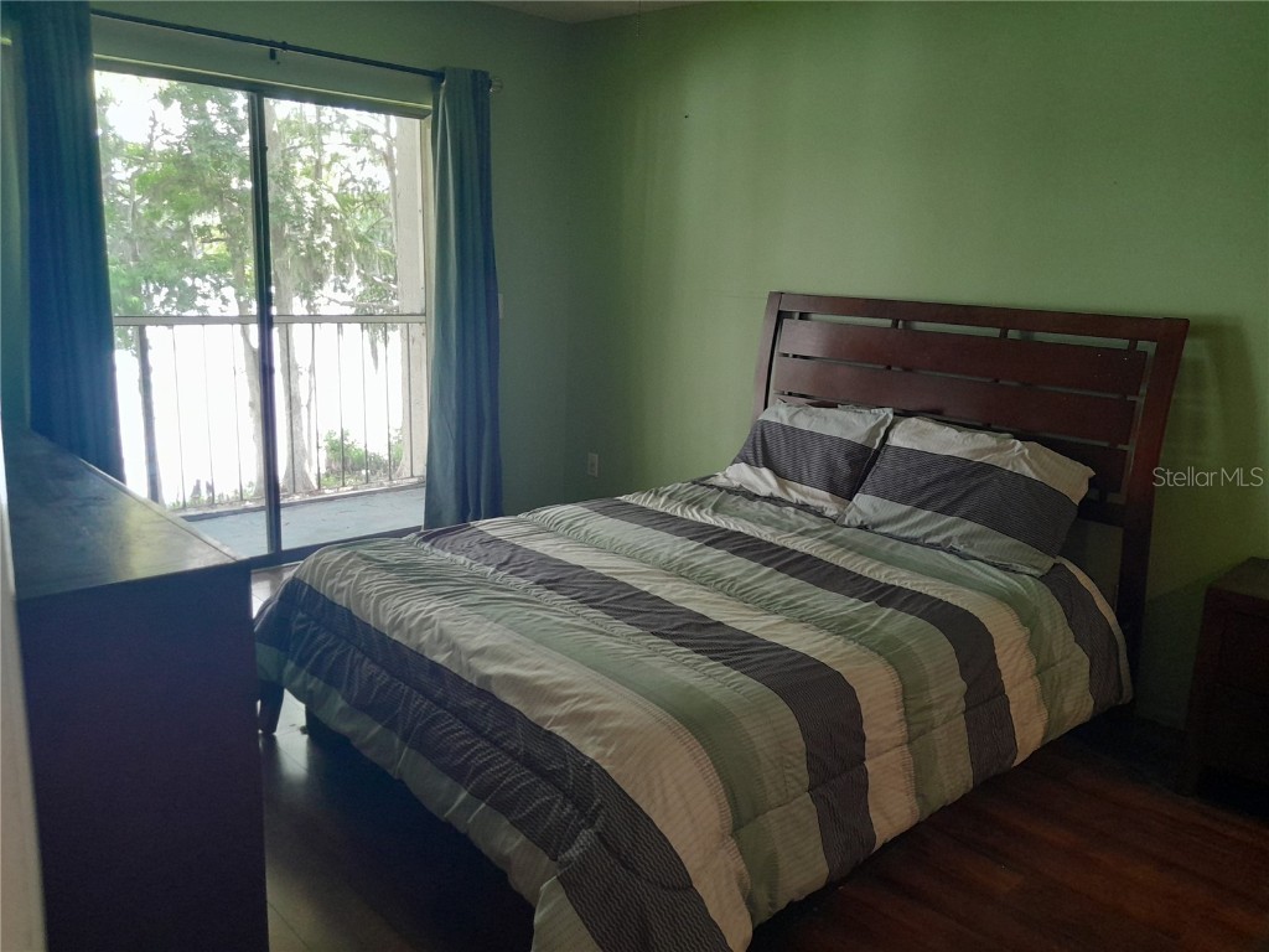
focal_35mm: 27
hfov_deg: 65.3
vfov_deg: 51.4
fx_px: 990
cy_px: 476
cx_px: 634
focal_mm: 4
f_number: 1.8
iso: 400
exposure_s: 1/60
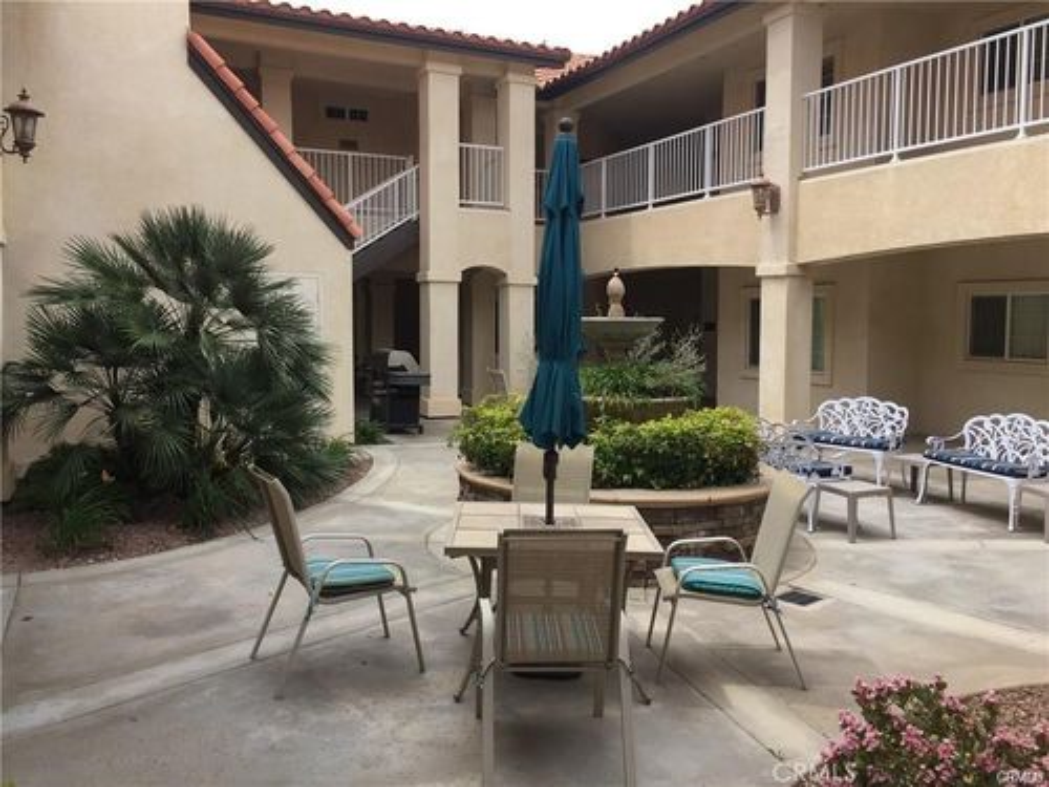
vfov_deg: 48.2
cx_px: 524
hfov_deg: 61.7
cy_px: 394
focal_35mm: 29
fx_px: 879
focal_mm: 4.15
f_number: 2.2
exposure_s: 1/898
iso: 32
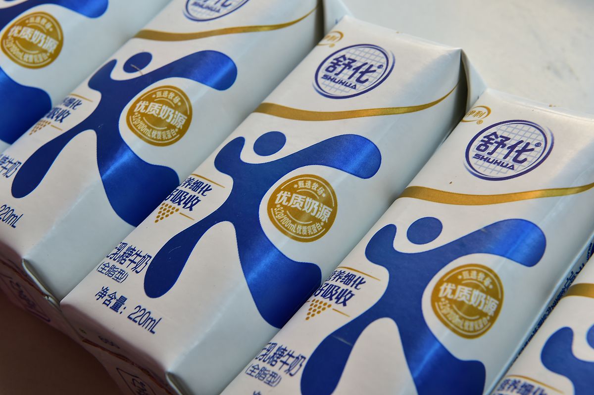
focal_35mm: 70
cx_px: 297
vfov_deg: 19.4
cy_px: 198
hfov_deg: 28.9
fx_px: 1154
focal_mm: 70
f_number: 11
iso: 500
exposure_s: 1/30
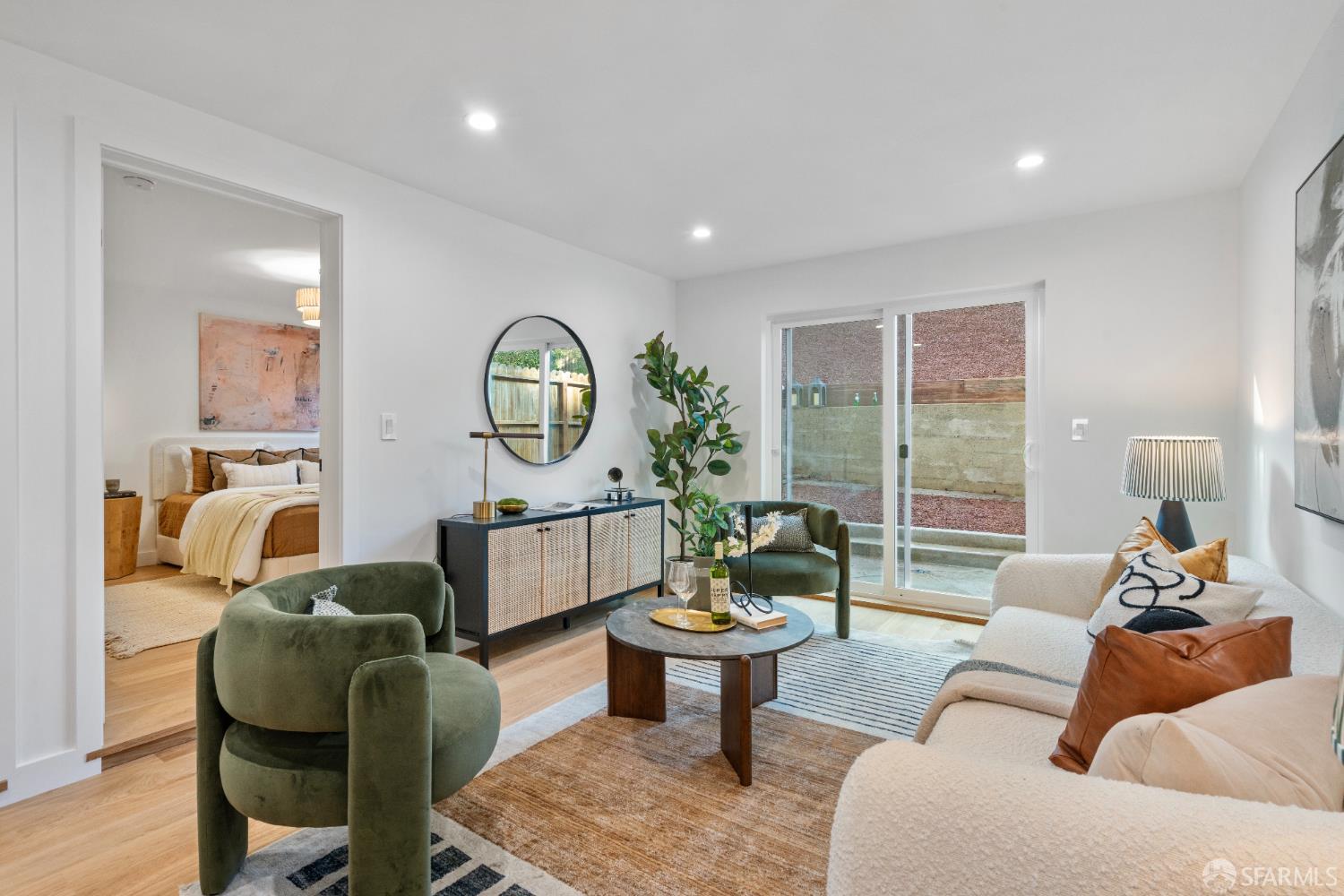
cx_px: 672
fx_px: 597
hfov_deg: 96.7
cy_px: 448
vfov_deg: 73.7
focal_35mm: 16
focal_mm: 16
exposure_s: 1/5
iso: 640
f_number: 11
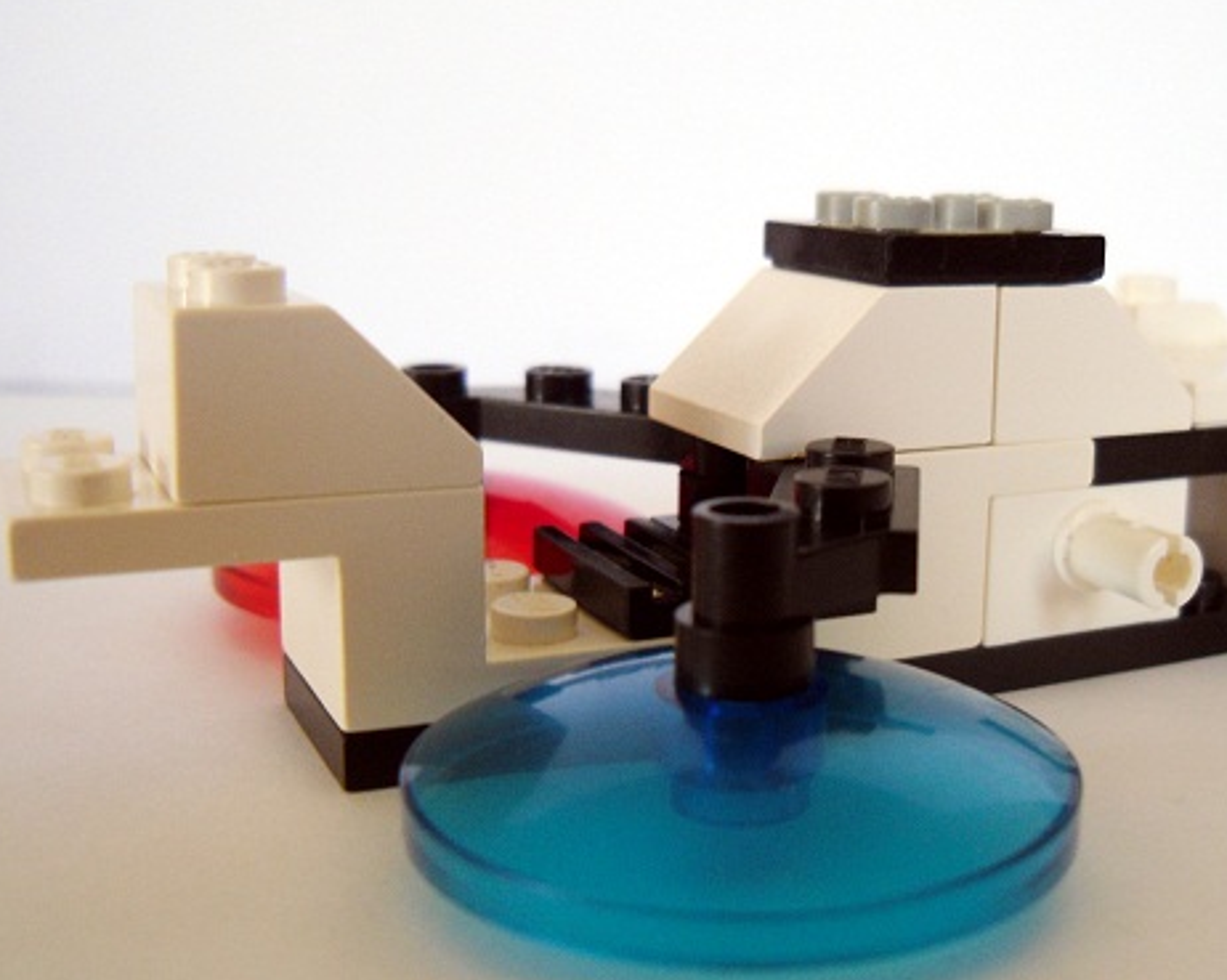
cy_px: 430
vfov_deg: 32.7
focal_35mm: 46
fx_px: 1669
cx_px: 765
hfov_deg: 40.1
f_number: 2.8
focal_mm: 6
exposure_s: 1/45
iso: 160
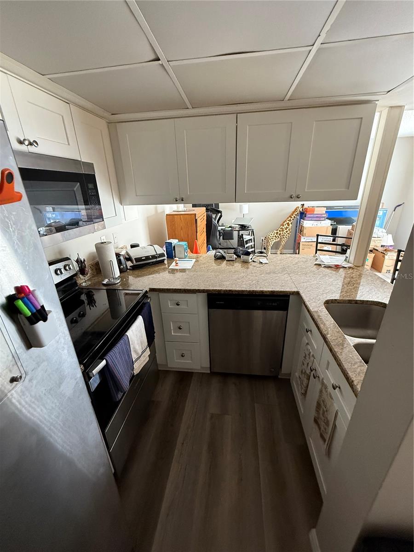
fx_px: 223
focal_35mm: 14
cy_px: 276
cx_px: 207
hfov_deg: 85.7
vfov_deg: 102.1
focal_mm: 2.22
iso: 640
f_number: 2.2
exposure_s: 1/60
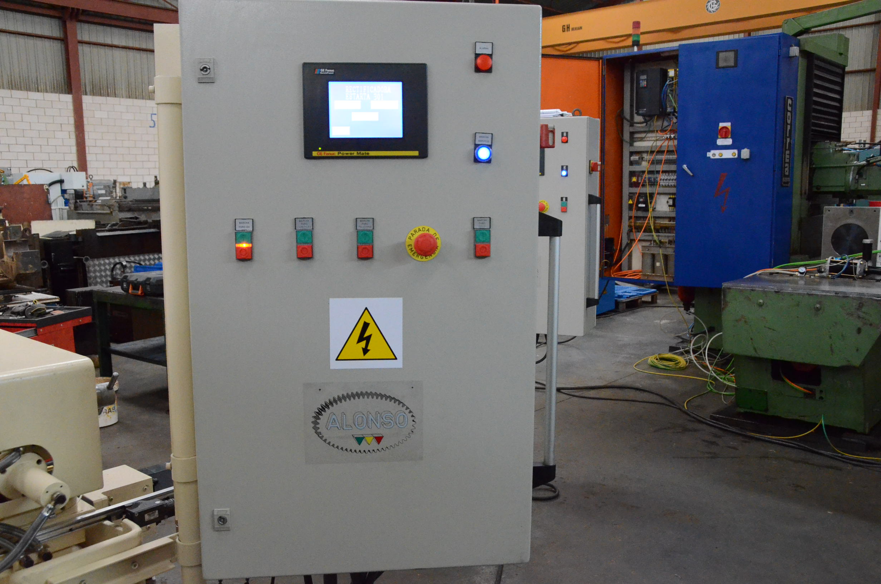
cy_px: 292
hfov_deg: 57.3
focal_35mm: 33
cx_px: 440
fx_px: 806
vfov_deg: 39.8
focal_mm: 22
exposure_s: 1/160
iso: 6400
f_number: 6.3
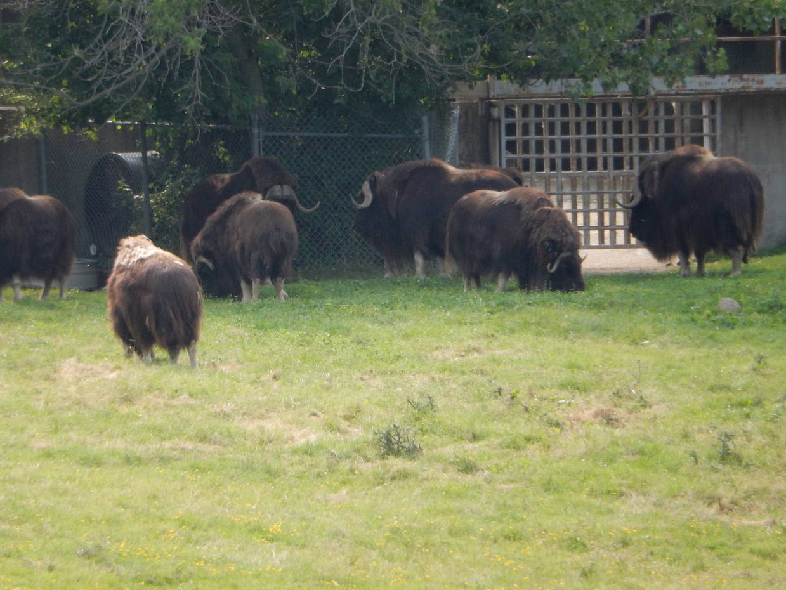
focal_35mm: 710
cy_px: 269
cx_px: 330
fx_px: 16126
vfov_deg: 2.1
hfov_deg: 2.8
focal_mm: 99
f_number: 6.3
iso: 220
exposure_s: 1/250
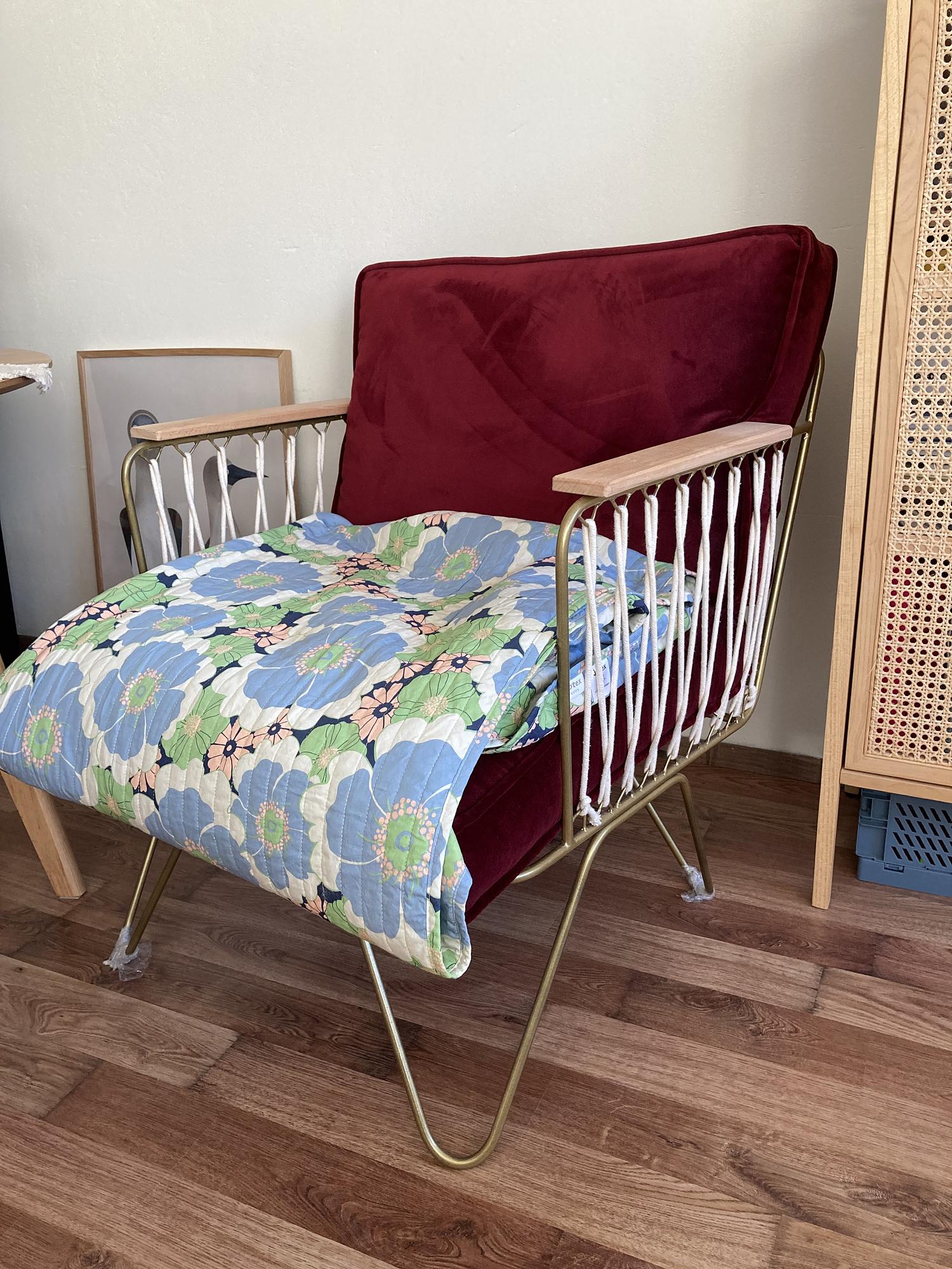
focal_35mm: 28
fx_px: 1027
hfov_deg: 49.7
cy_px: 634
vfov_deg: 63.4
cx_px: 476
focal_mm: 3.99
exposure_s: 1/60
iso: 125
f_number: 1.8
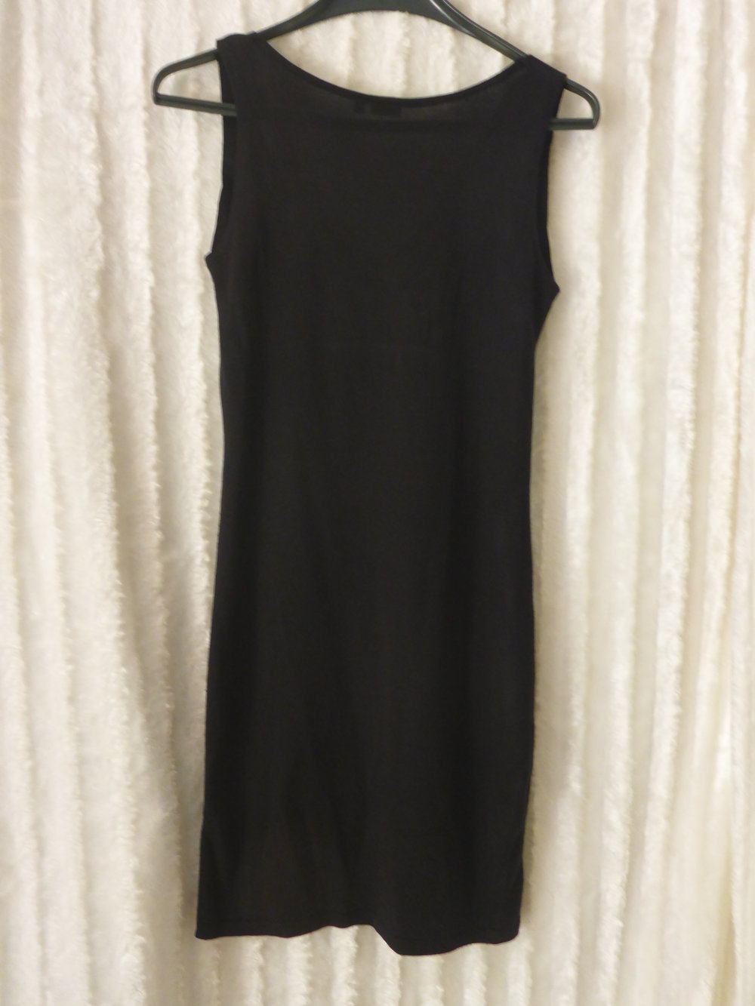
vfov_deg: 58.3
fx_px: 901
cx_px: 378
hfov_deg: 45.4
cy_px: 503
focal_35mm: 31
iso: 400
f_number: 3.5
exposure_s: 1/10
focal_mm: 5.5
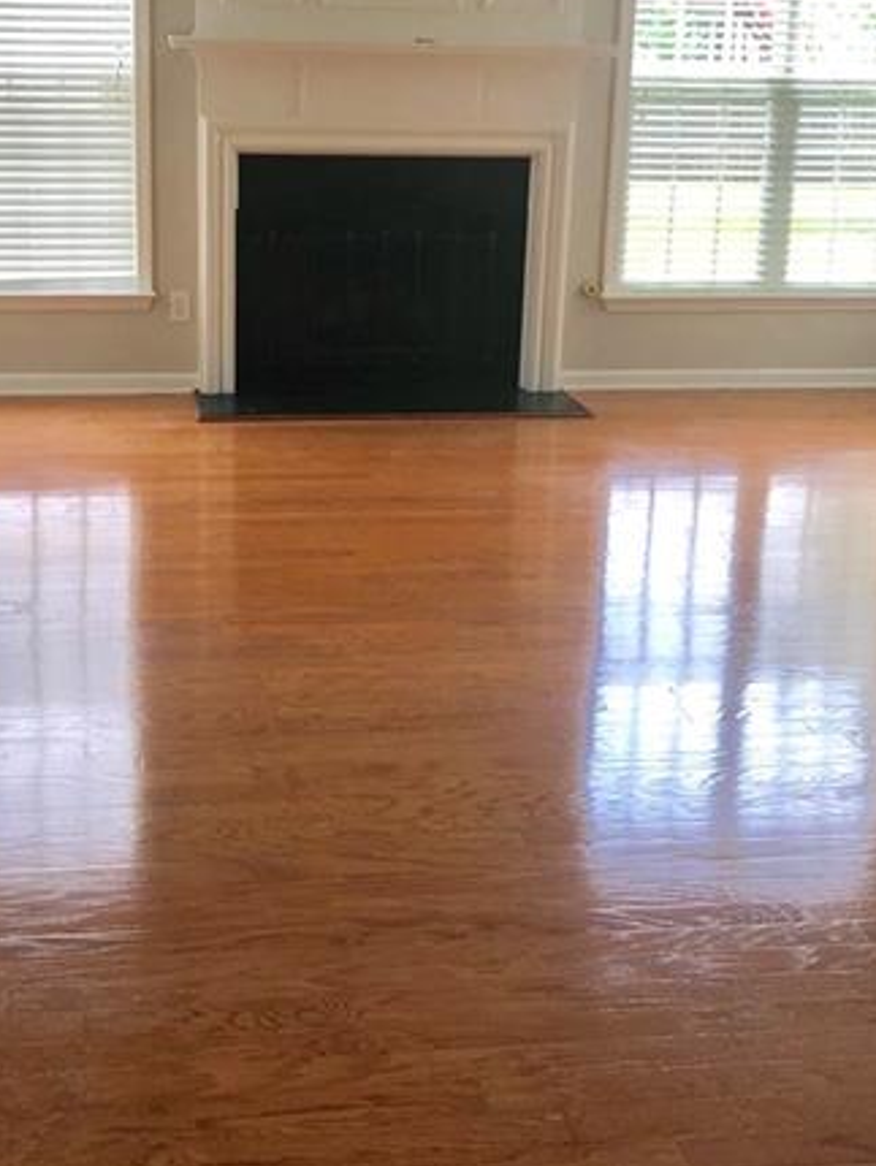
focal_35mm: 50
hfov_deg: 29.0
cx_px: 325
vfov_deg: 38.0
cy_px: 447
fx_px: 1685
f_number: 1.8
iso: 20
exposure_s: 1/120
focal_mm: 3.99
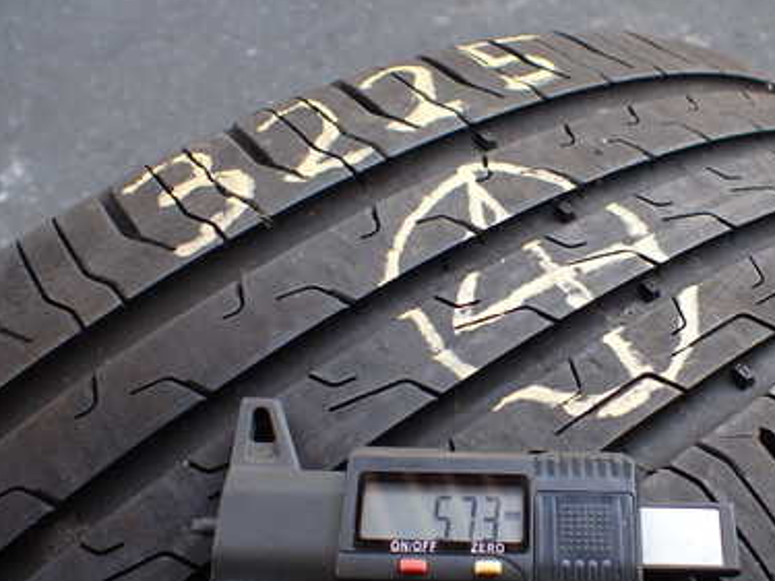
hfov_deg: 39.0
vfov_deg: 30.2
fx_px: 1074
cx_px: 546
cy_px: 333
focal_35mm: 48
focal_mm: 5.4
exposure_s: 1/125
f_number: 2.3
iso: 125
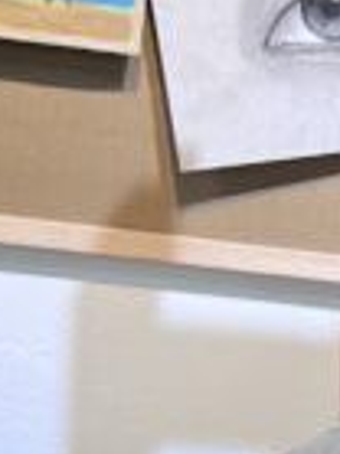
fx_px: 2453
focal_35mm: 187
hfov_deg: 7.7
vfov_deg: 10.4
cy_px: 581
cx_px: 628
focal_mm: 5.7
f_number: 1.5
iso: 50
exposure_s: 1/100
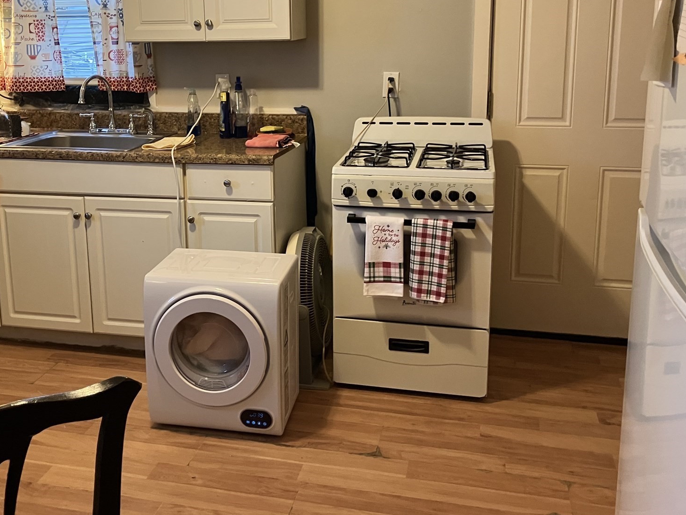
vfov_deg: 36.5
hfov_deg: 47.6
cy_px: 173
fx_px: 773
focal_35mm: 39
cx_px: 280
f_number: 1.8
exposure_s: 1/60
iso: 250
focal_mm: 3.99
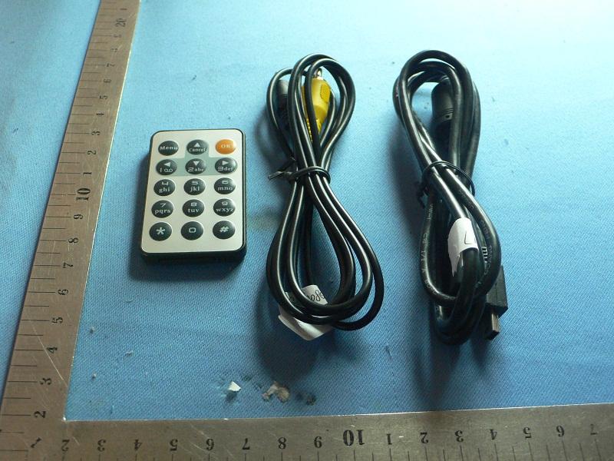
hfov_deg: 54.0
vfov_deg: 41.8
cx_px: 307
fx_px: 603
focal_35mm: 34
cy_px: 230
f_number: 2.8
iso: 200
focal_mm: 6.3
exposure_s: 1/30
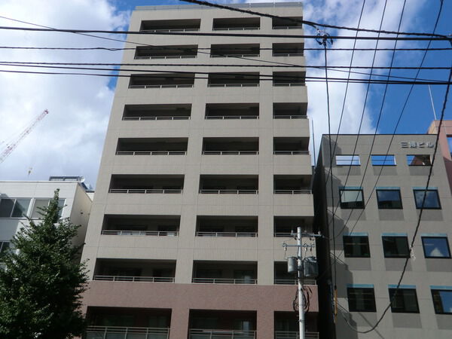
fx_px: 444
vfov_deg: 41.8
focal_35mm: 34
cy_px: 170
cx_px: 226
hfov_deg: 54.0
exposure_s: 1/800
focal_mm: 6.1
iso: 64
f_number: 3.6
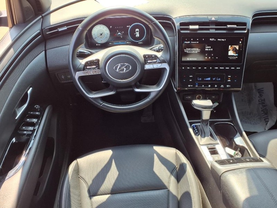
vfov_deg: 51.4
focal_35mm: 27
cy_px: 104
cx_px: 138
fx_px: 216
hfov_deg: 65.3
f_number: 1.9
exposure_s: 1/120
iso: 40
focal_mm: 3.58
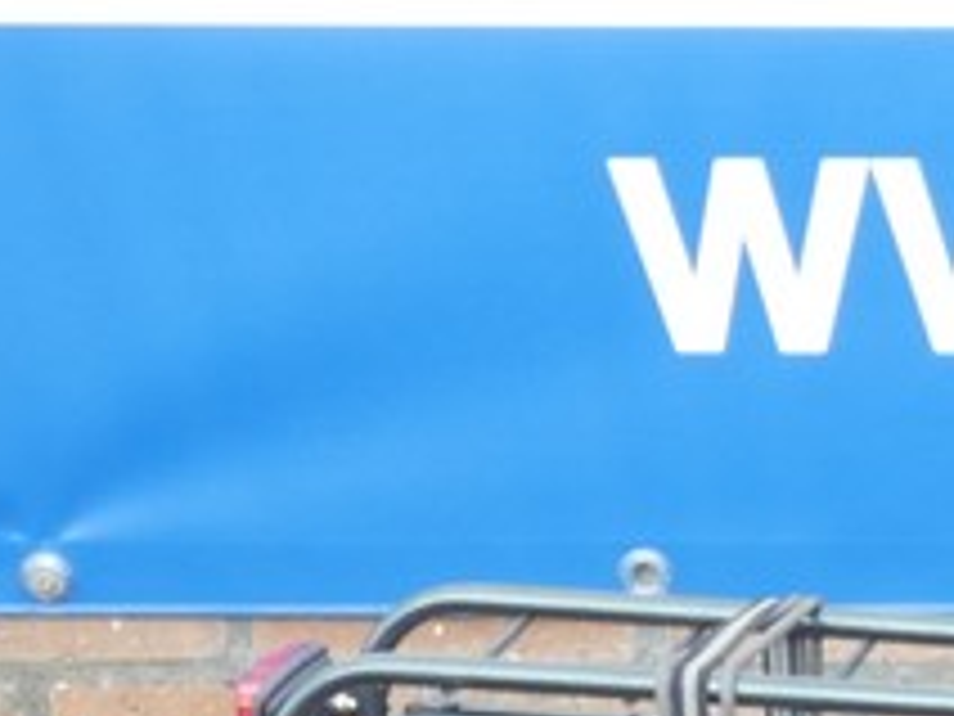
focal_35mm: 199
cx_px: 2061
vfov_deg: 7.4
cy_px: 934
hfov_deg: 9.2
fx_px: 5484
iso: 80
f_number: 3.6
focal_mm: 7.3
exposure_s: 1/80
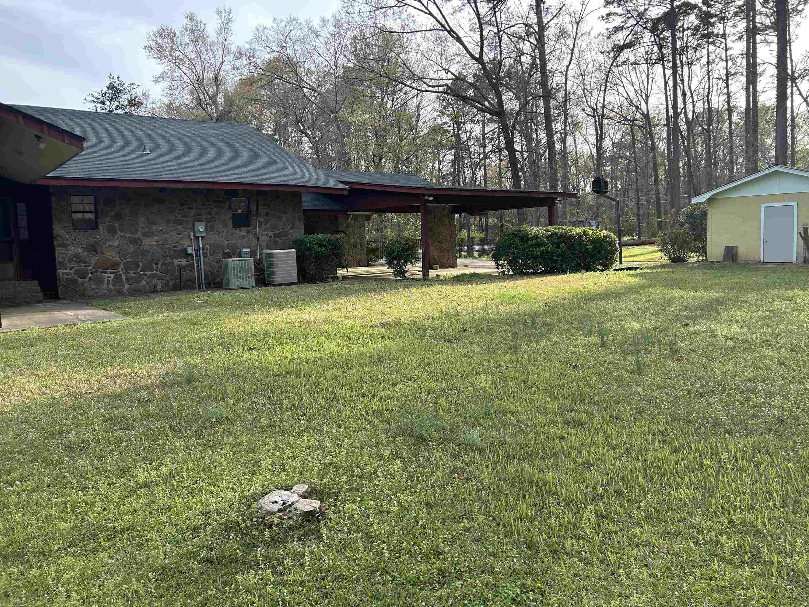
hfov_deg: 65.3
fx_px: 631
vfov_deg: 51.4
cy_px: 296
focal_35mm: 27
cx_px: 408
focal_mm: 5.7
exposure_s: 1/597
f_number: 1.5
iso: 50
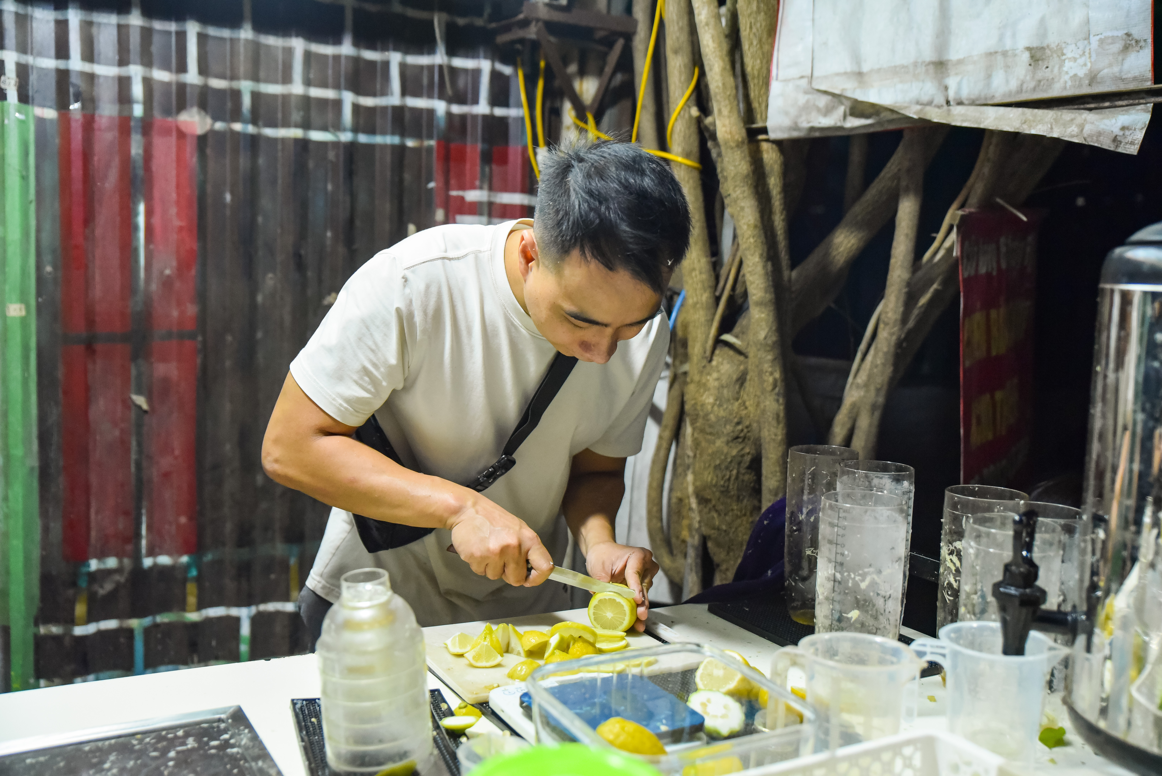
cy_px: 388
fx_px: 1162
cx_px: 581
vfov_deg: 36.9
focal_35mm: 36
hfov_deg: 53.1
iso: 3200
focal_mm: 36
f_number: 2.8
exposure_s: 1/400
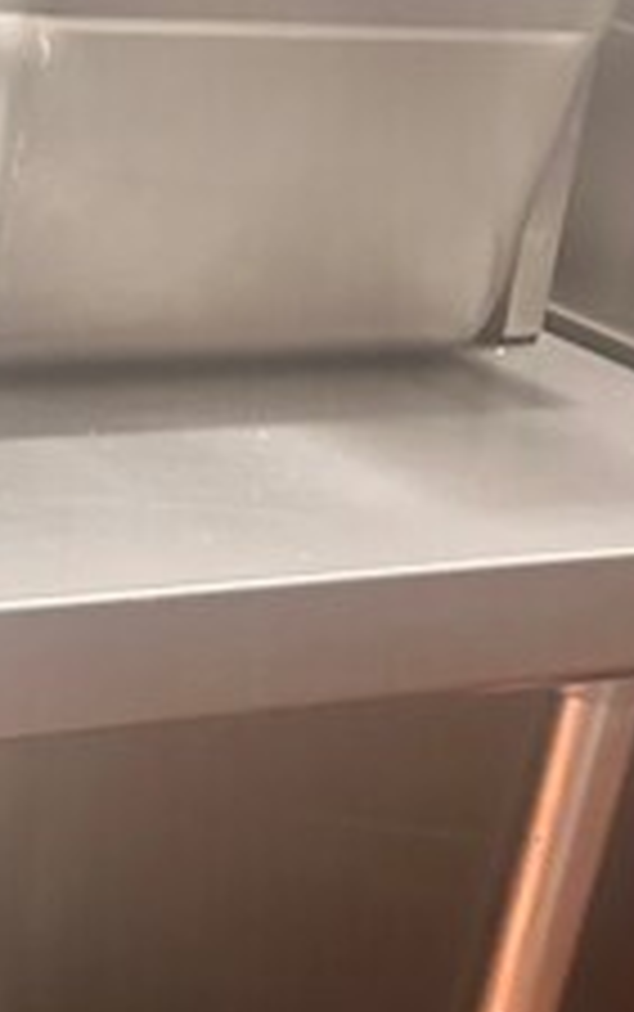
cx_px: -193
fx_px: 2539
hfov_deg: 13.7
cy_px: 1293
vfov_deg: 20.7
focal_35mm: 92
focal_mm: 6.86
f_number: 1.78
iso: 640
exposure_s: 1/40
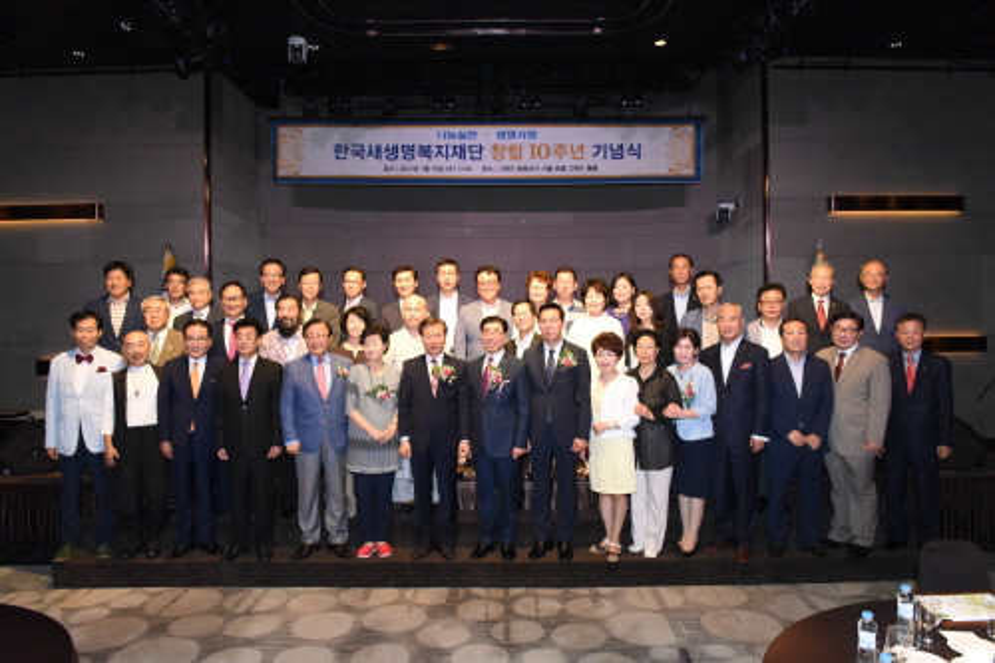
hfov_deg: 69.4
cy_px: 332
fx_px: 718
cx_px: 498
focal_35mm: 26
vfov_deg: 49.5
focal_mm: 26
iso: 6400
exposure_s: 1/250
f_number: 7.1
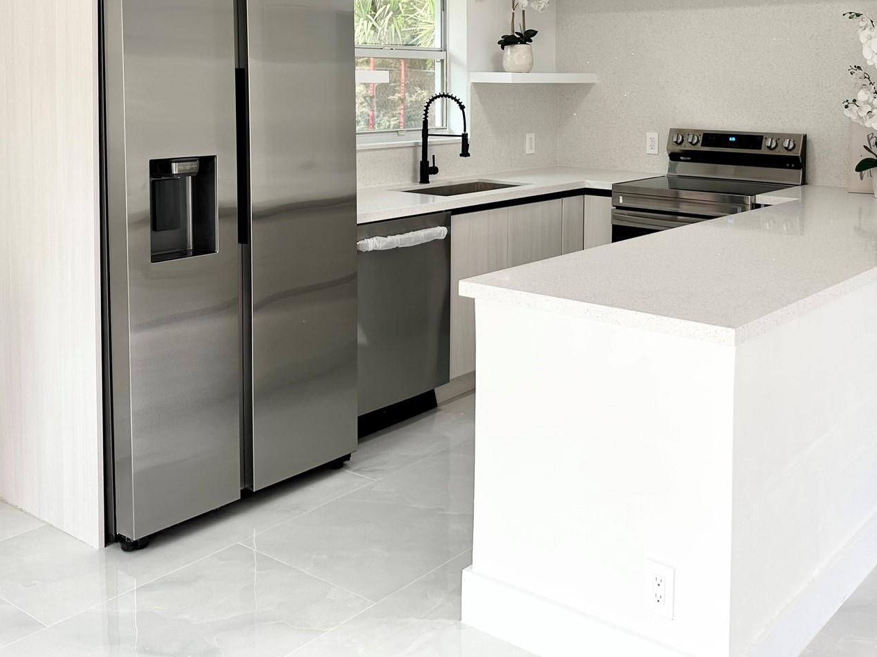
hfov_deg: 47.5
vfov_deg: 35.7
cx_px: 532
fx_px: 988
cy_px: 136
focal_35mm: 39
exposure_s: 1/200
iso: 64
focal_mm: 6.86
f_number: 1.78
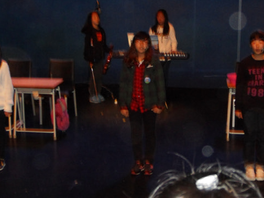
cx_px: 166
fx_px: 572
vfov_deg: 19.6
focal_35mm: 75
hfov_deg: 25.9
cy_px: 84
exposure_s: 1/60
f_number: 3.6
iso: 400
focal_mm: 9.6
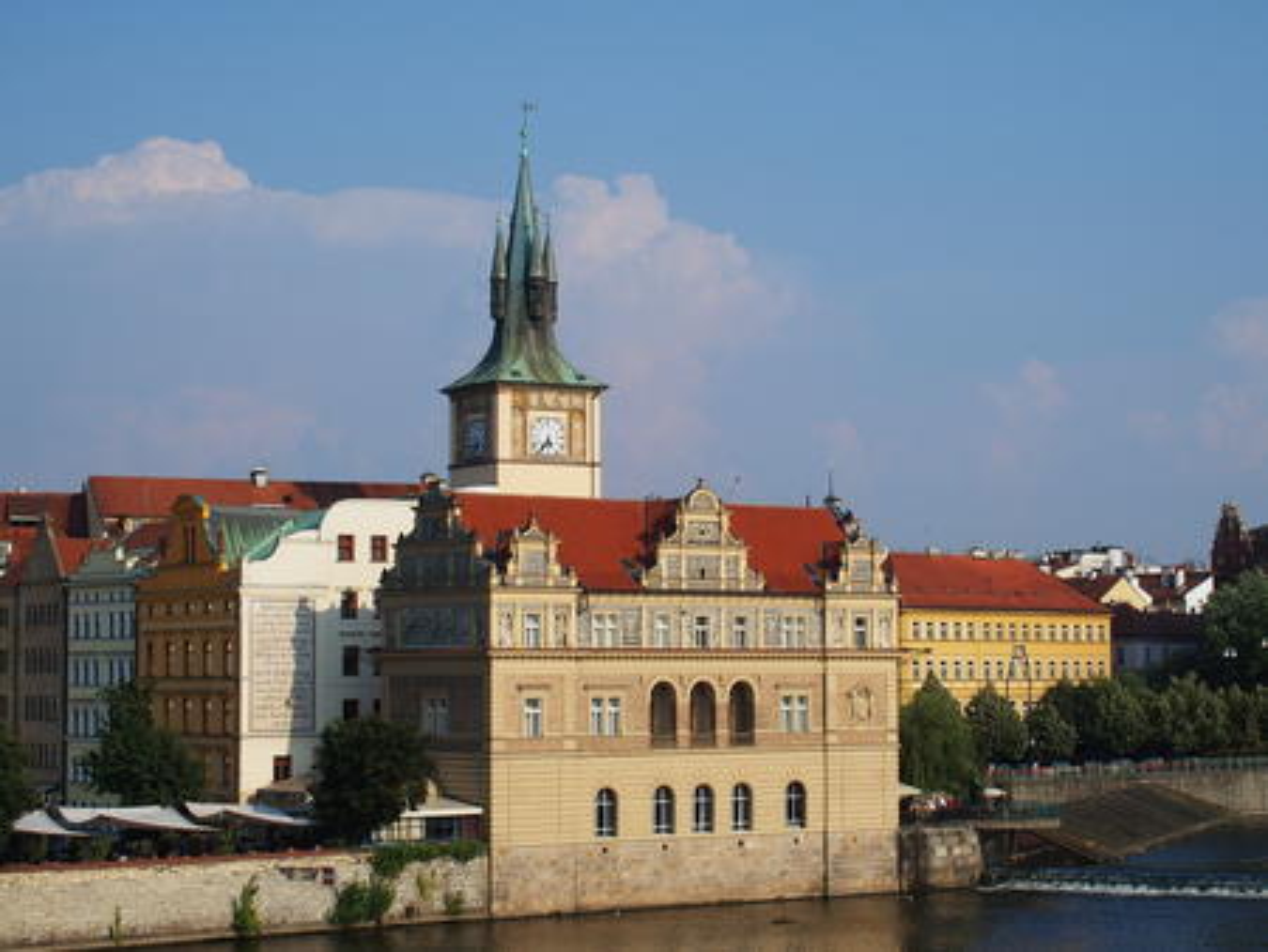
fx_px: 2566
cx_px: 634
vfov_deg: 21.0
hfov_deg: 27.8
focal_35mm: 70
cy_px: 476
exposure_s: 1/800
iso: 100
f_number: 5
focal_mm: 14.5
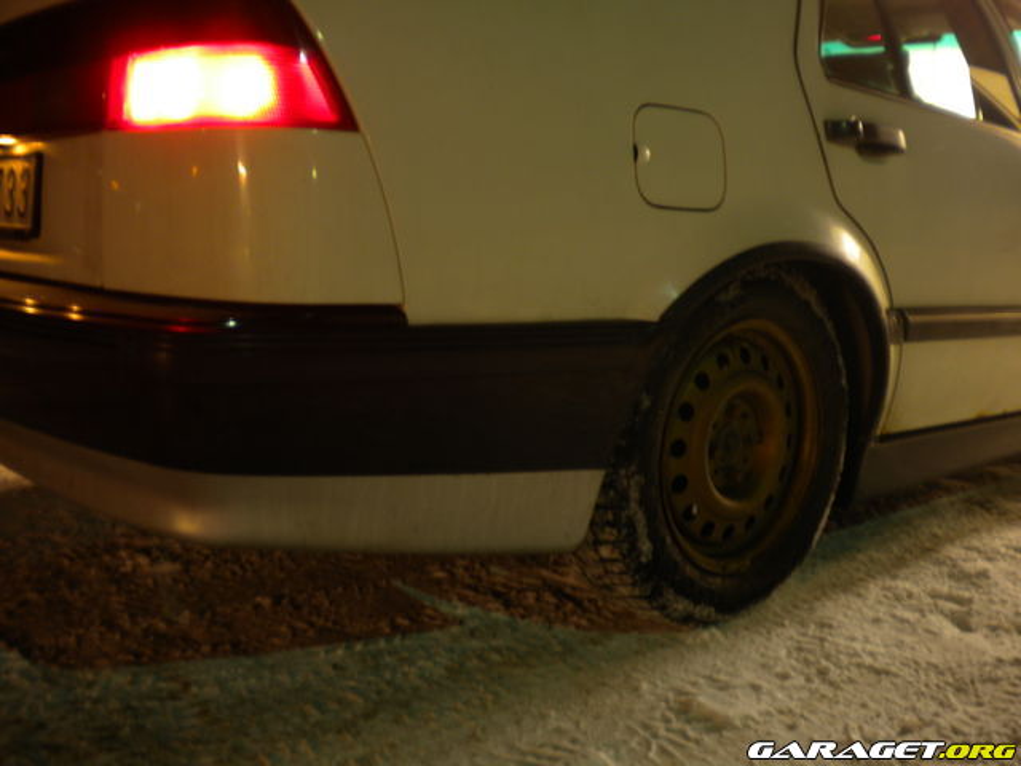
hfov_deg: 52.6
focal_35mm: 35
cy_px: 383
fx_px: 1032
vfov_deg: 40.7
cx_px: 510
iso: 80
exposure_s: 1
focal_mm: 6.3
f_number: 3.1
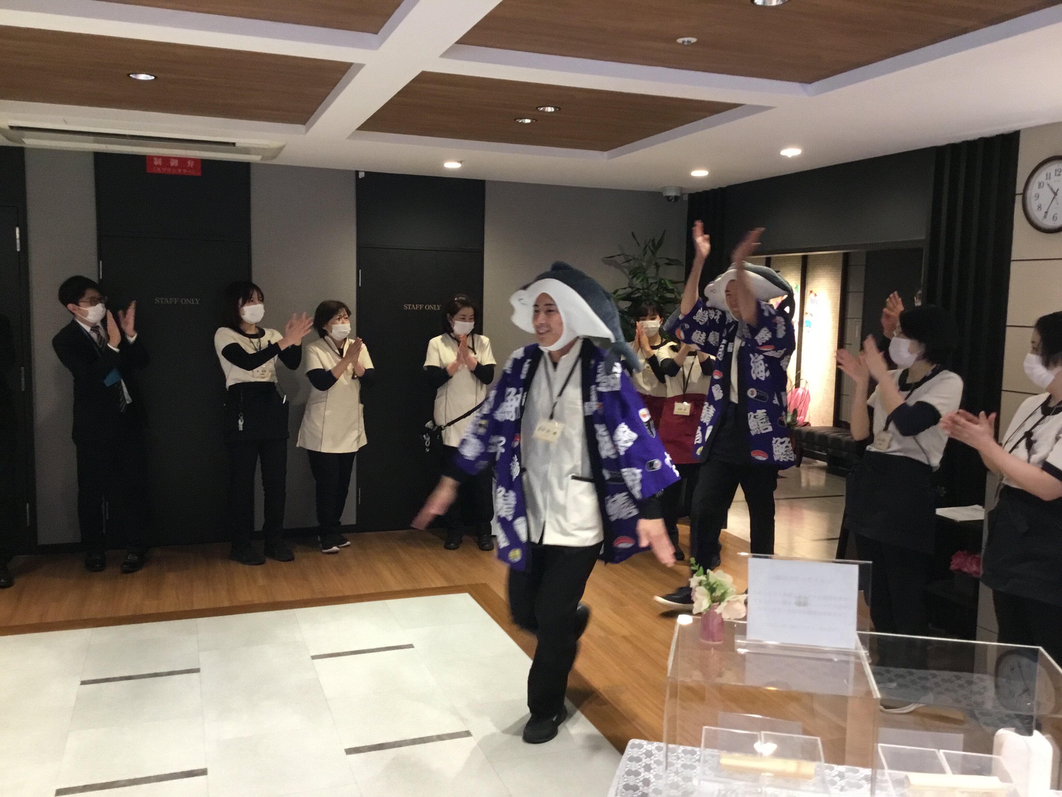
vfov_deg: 45.4
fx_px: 951
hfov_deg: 58.4
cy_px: 398
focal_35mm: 31
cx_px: 531
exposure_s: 1/30
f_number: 2.4
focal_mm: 3.3
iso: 125
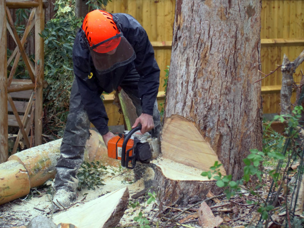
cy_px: 114
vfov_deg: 29.1
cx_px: 152
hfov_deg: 38.2
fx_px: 439
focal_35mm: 50
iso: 500
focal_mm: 25
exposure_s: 1/1600
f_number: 1.2
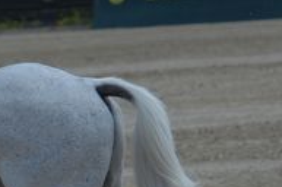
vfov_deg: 1.1
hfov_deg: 1.7
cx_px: -124
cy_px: 167
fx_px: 9322
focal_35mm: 1192
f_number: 5.3
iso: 200
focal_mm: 240
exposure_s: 1/1000
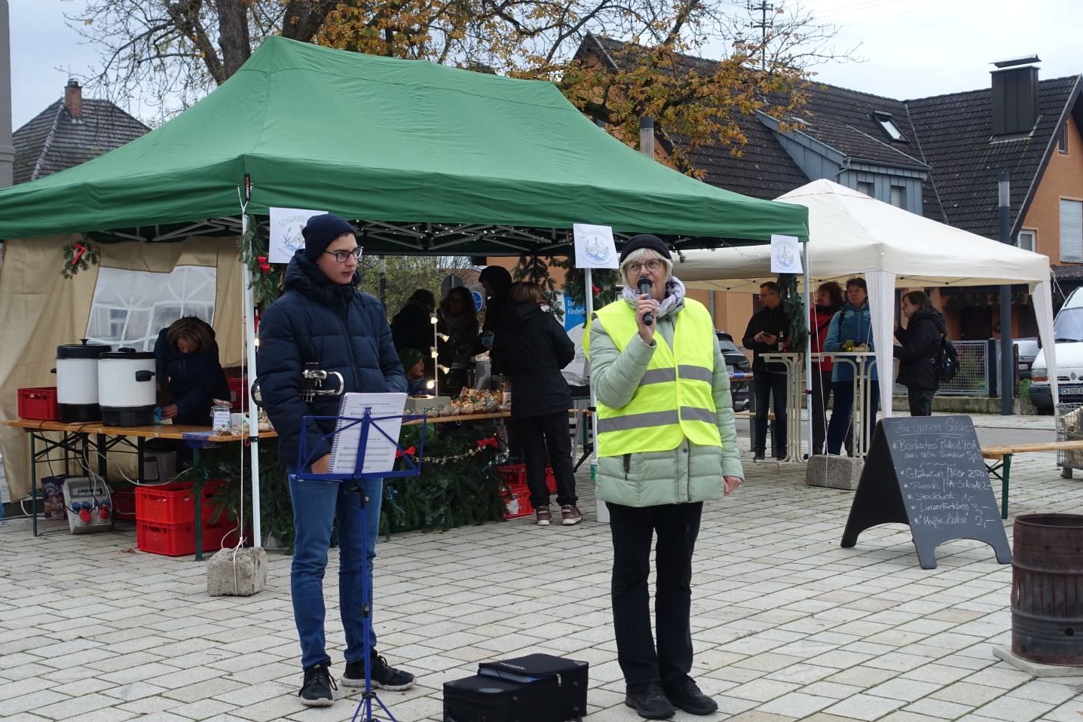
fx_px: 1474
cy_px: 401
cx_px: 491
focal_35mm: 49
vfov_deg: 27.5
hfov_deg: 40.3
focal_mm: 16.17
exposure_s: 1/200
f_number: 2.8
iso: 125
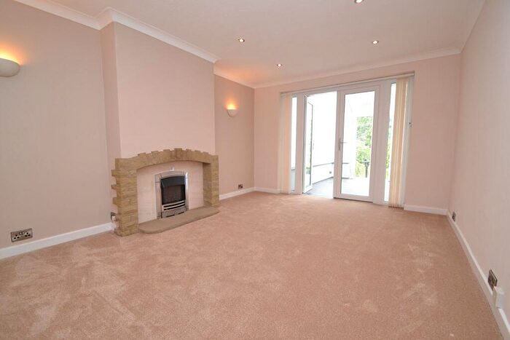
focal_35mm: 15
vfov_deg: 77.4
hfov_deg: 100.4
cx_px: 255
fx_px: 213
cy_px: 170
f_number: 4.5
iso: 400
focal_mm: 10
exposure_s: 1/80
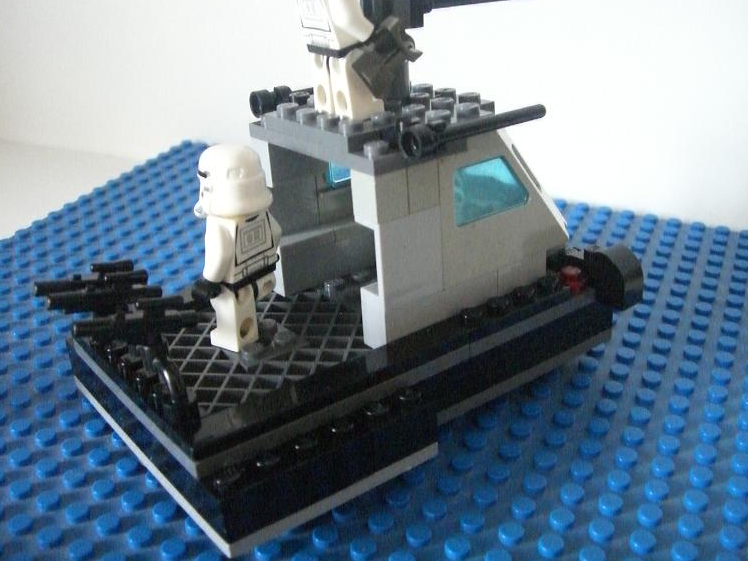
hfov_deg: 47.9
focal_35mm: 39
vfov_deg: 36.8
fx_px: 843
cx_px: 377
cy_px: 279
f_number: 2.7
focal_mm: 6.2
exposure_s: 1/15
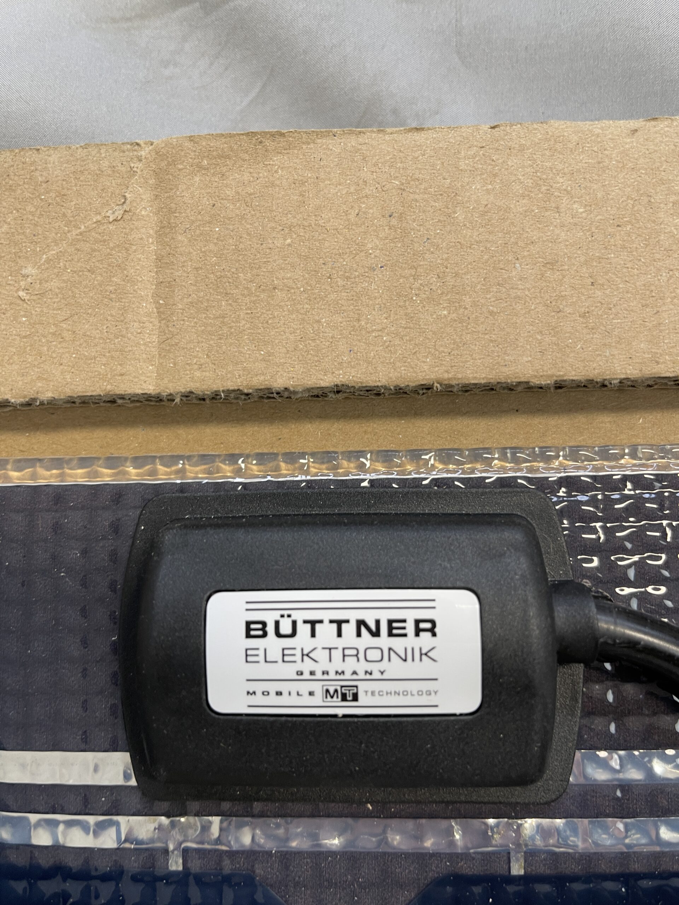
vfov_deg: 67.3
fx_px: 680
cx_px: 340
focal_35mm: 26
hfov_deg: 53.1
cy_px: 452
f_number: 1.6
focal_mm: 5.1
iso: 80
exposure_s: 1/50
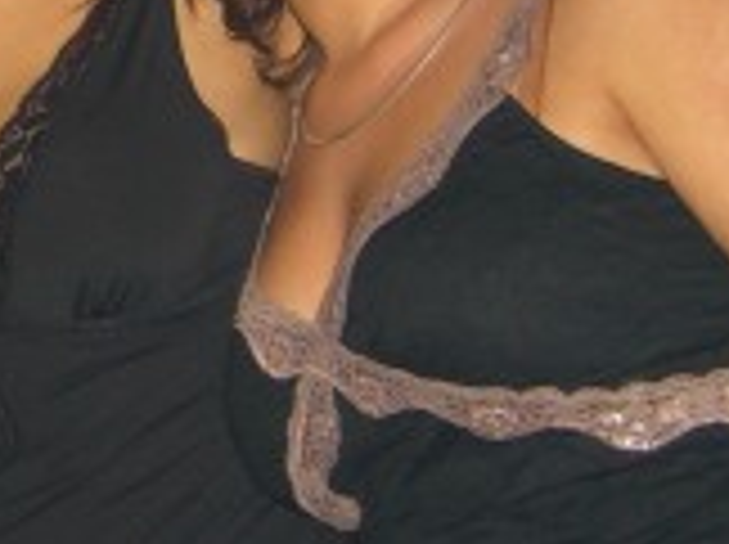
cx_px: -36
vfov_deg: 10.4
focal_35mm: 141
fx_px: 2965
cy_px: 18
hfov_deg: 13.8
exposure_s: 1/60
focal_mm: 7.9
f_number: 2.8
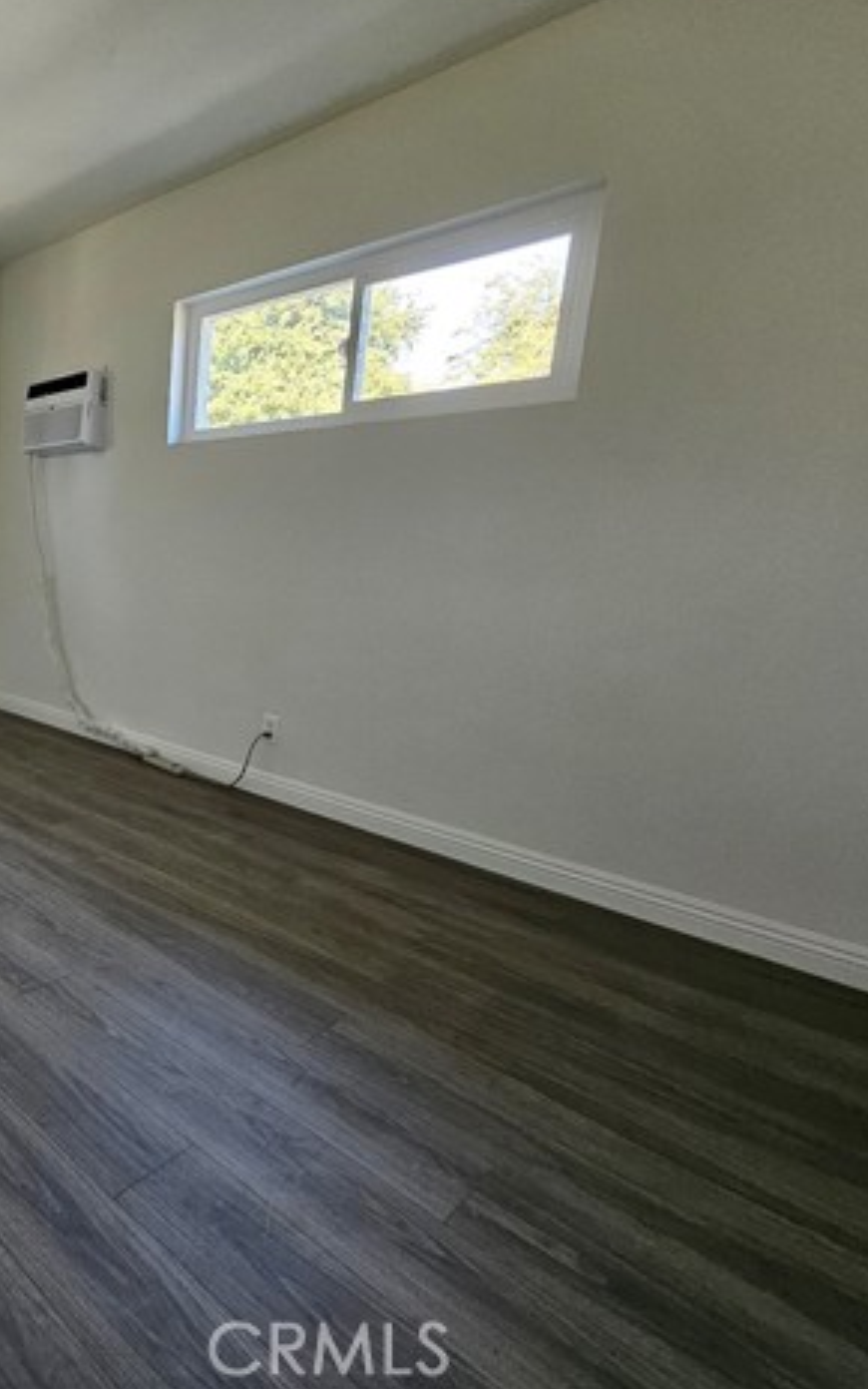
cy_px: 674
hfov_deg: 49.2
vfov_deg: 88.0
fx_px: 719
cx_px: -24
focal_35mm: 19
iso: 200
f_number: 2.2
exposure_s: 1/60
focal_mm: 1.74
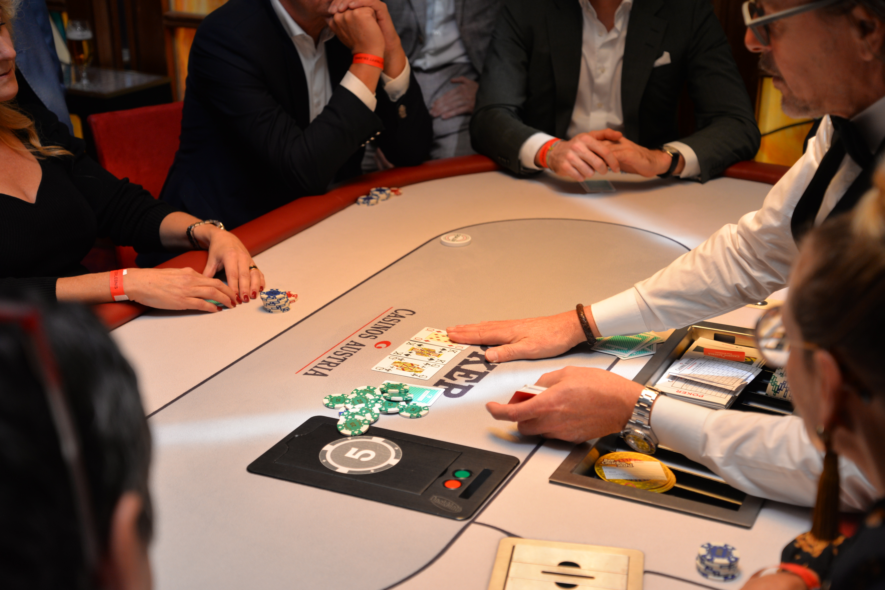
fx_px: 1377
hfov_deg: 35.6
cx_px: 442
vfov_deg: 24.2
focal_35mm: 56
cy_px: 295
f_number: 4.2
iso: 500
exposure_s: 1/60
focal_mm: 56
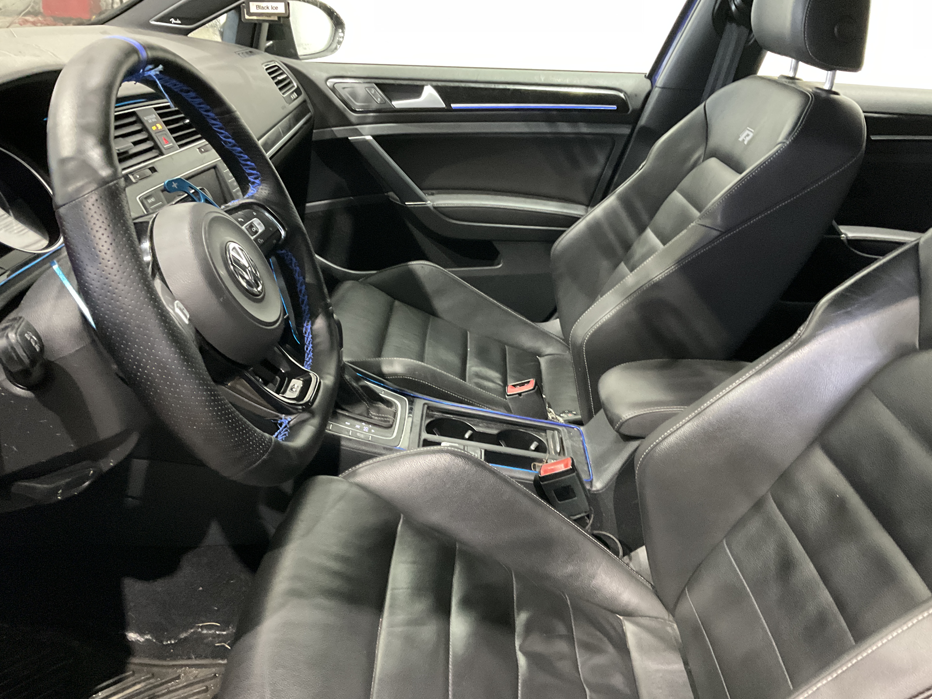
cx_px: 481
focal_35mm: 30
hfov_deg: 60.0
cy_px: 343
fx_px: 808
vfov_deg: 46.8
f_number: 1.8
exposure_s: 1/24
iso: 500
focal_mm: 3
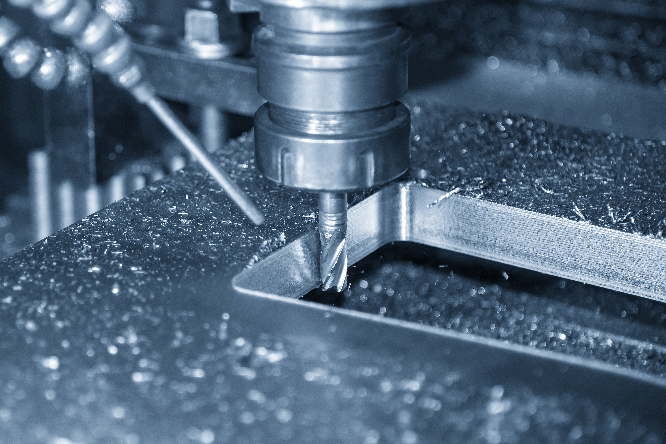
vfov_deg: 11.4
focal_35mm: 120
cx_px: 333
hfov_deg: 17.1
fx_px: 2220
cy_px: 222
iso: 1000
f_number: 4
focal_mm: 120
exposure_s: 1/60
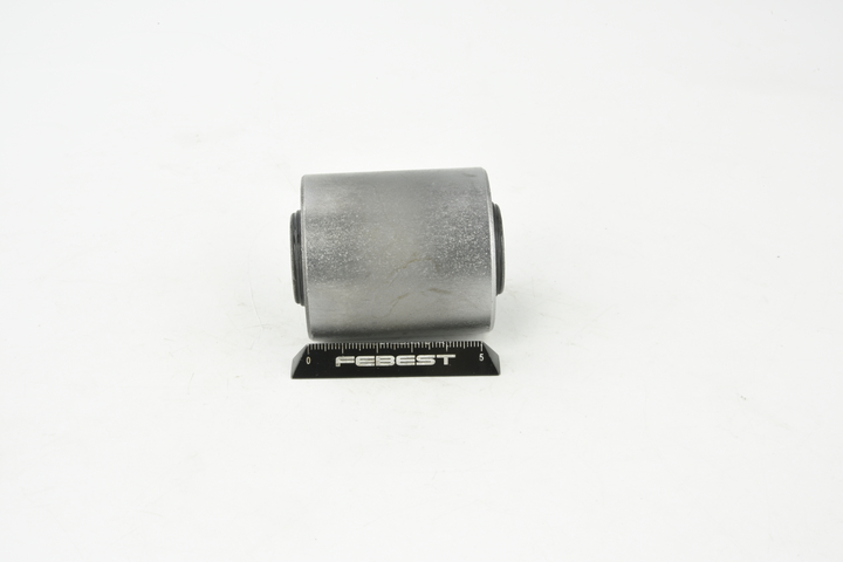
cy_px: 281
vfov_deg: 22.6
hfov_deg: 33.4
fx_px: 1405
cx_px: 422
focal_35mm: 60
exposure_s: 1/2.5
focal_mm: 60
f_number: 36
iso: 100
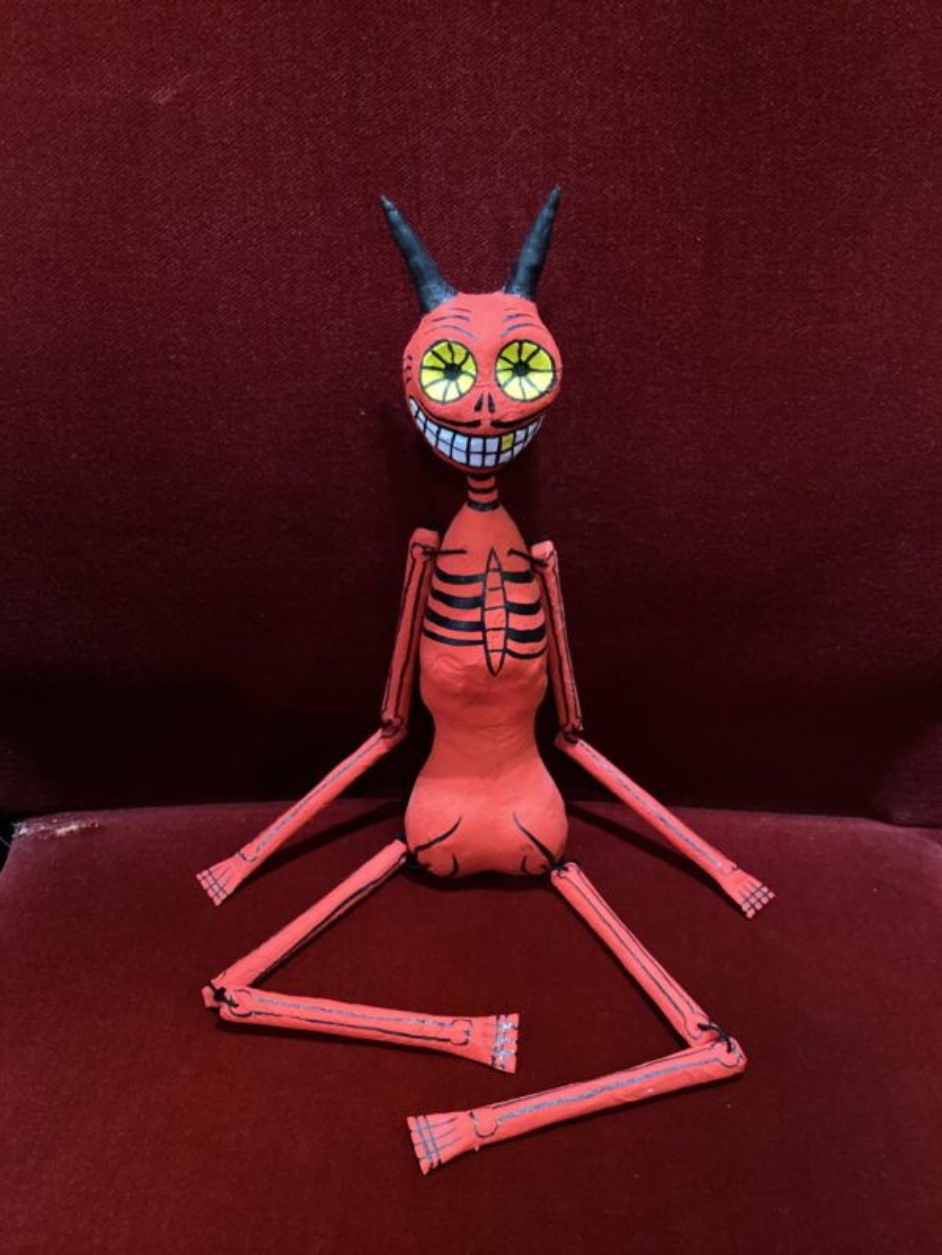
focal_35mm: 31
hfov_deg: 45.4
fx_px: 1125
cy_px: 628
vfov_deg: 58.4
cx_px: 471
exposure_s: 1/33
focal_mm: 3.3
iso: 320
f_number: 2.4
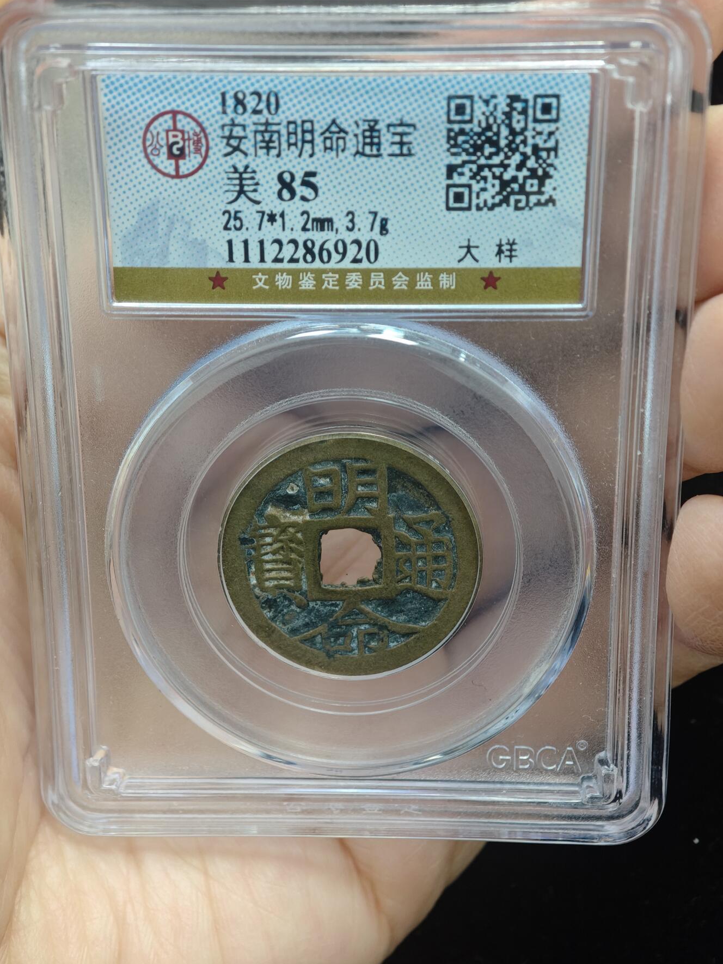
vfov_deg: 31.7
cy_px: 482
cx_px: 359
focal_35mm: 61
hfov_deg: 24.0
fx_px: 1698
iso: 1250
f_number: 2
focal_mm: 9
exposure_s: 1/100
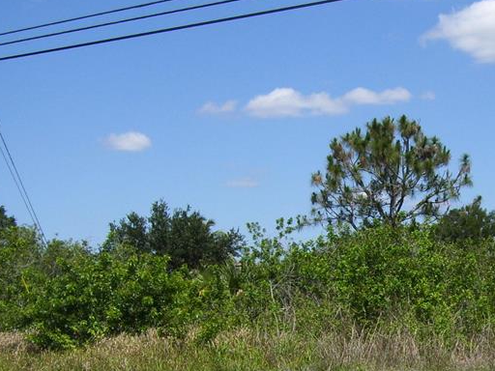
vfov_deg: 16.4
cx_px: 389
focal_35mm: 90
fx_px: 1287
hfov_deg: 21.5
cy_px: 265
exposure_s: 1/800
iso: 80
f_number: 5.6
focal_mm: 7.6
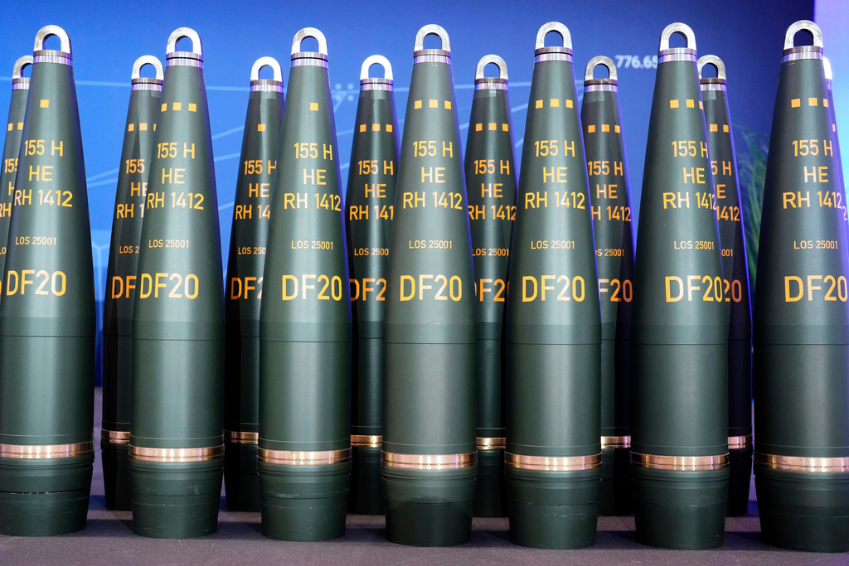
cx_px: 424
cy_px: 283
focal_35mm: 50
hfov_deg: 39.6
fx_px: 1179
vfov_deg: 27.0
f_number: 5
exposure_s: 1/160
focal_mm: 50
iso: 2000
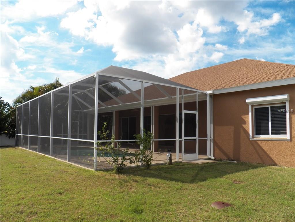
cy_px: 111
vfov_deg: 49.7
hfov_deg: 63.4
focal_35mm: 28
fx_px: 239
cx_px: 148
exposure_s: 1/1250
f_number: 4
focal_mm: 4.9
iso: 125
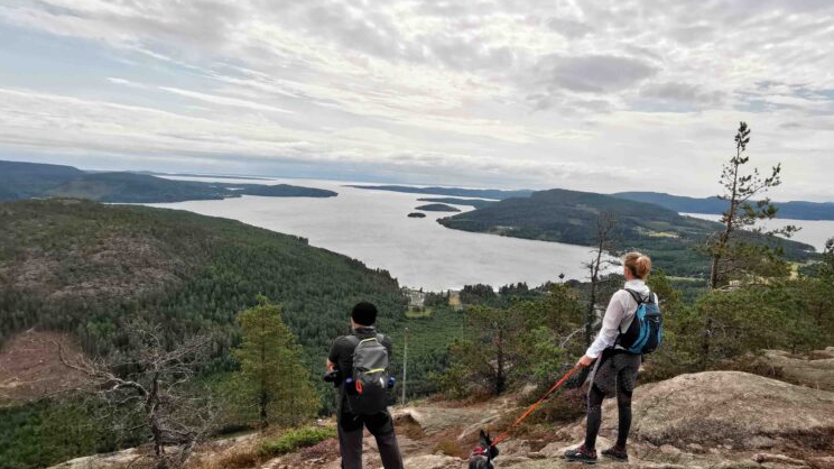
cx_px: 499
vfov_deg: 47.6
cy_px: 256
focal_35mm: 24
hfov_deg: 75.5
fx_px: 531
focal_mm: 2.35
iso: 50
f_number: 2.2
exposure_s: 1/1992
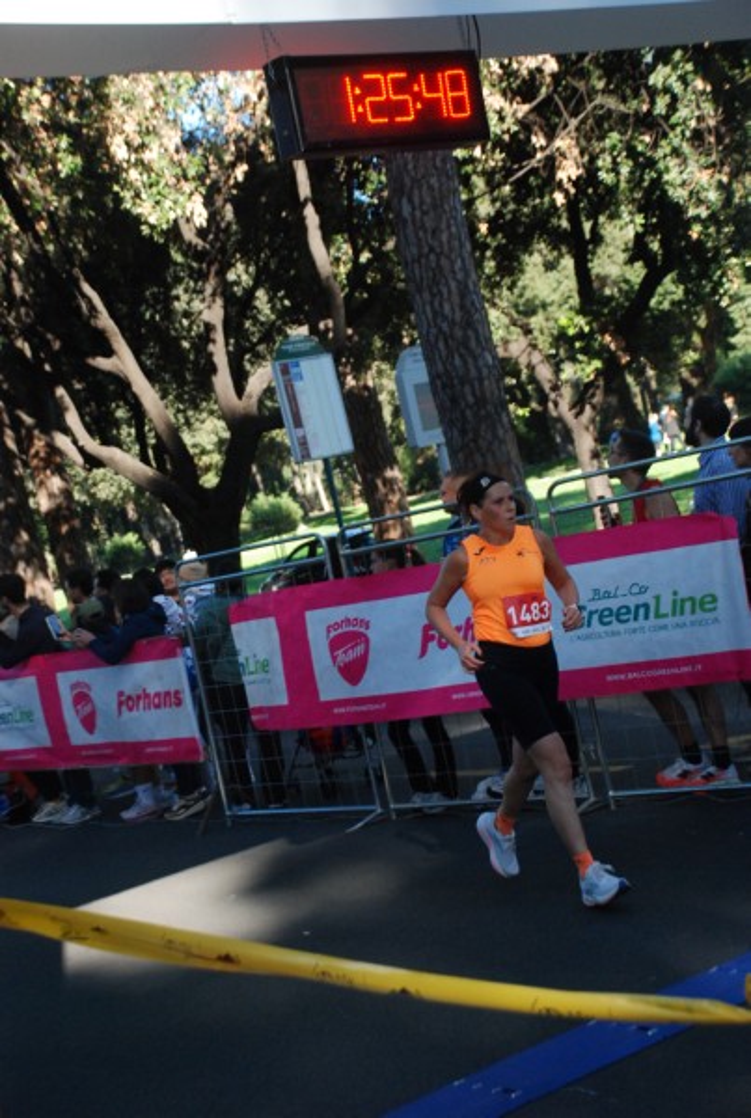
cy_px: 559
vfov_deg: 46.3
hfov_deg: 32.0
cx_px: 376
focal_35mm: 42
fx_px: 1307
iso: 1000
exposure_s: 1/800
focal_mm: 28
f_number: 4
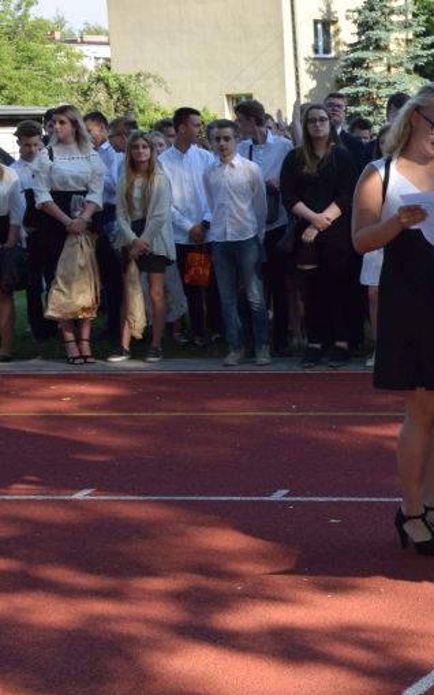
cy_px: 313
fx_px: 1514
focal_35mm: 80
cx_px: 546
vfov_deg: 25.8
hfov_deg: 15.6
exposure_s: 1/125
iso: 100
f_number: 5.6
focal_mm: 26
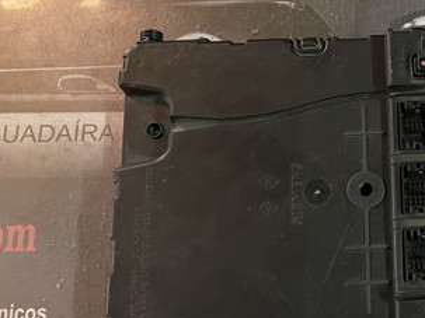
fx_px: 675
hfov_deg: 32.4
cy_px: 146
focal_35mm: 55
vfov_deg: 26.5
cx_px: 415
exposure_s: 1/25
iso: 800
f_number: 1.6
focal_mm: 5.1
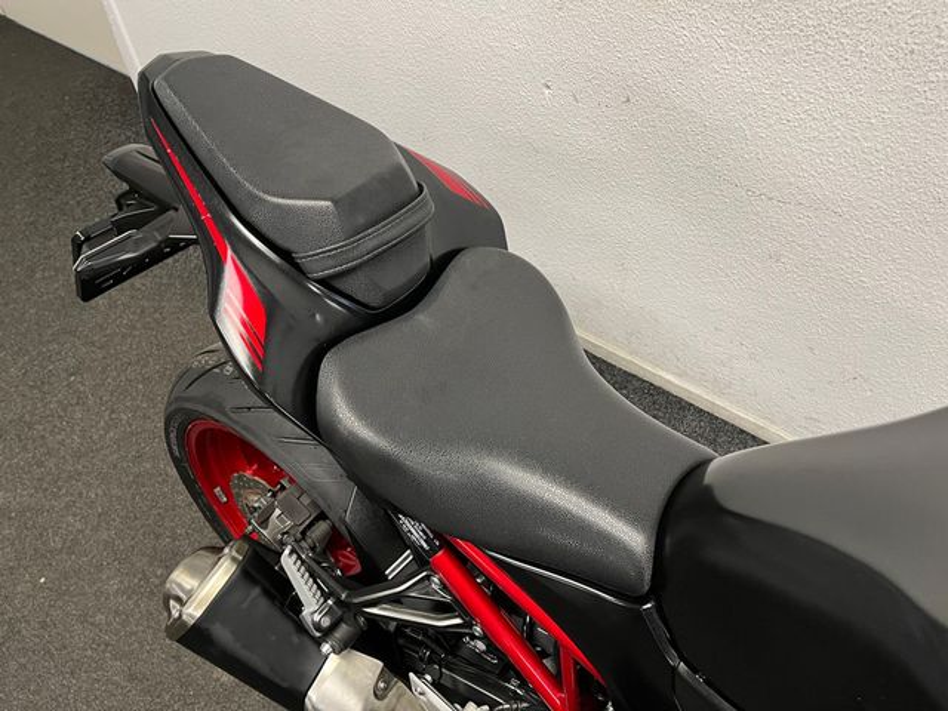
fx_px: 712
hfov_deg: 67.3
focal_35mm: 26
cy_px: 356
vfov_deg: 53.1
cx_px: 474
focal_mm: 5.1
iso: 125
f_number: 1.6
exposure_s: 1/50
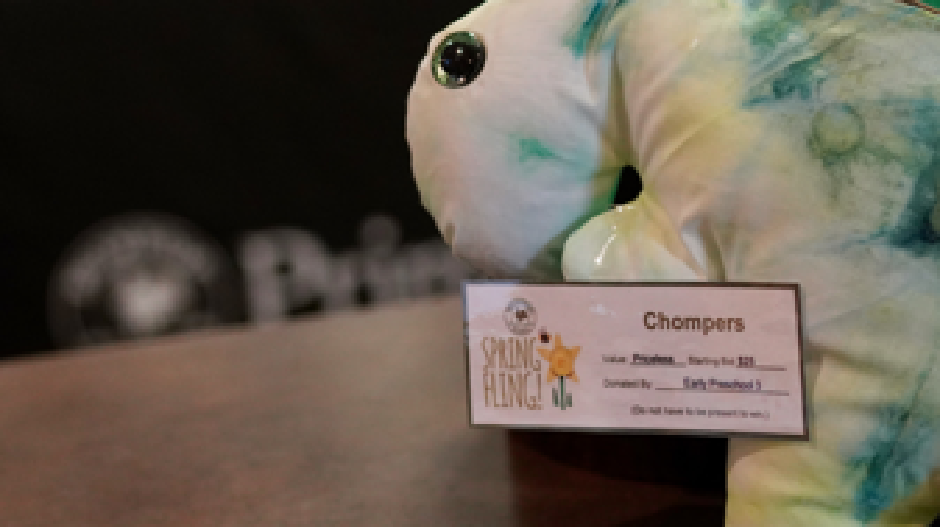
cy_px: 145
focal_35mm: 98
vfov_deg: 12.3
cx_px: 1130
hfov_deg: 20.4
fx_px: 2441
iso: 2000
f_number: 2
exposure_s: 1/160
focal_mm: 35
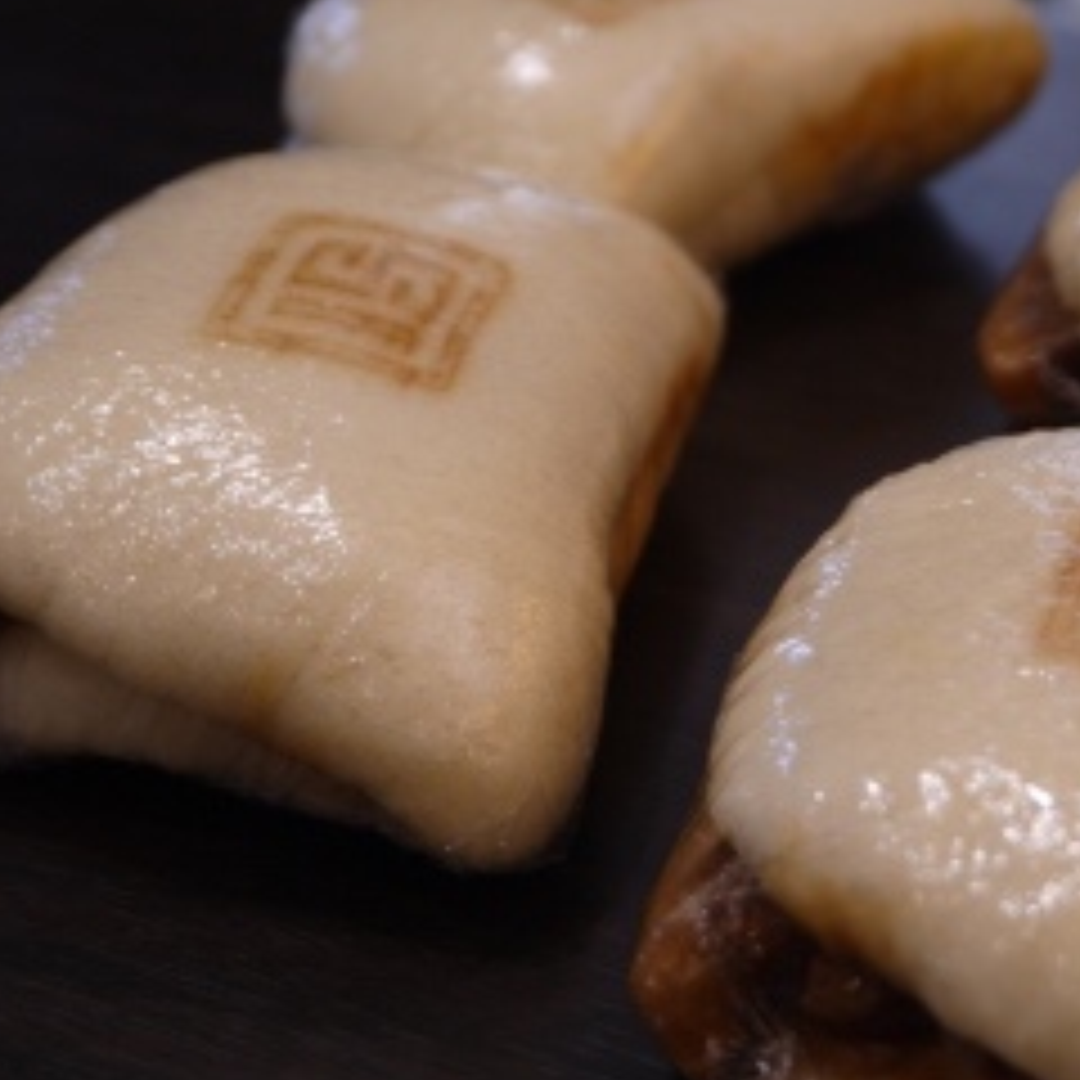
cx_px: 819
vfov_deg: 22.8
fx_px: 2683
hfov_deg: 22.5
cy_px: 594
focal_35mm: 76
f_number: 4.8
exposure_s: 1/50
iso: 160
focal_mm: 23
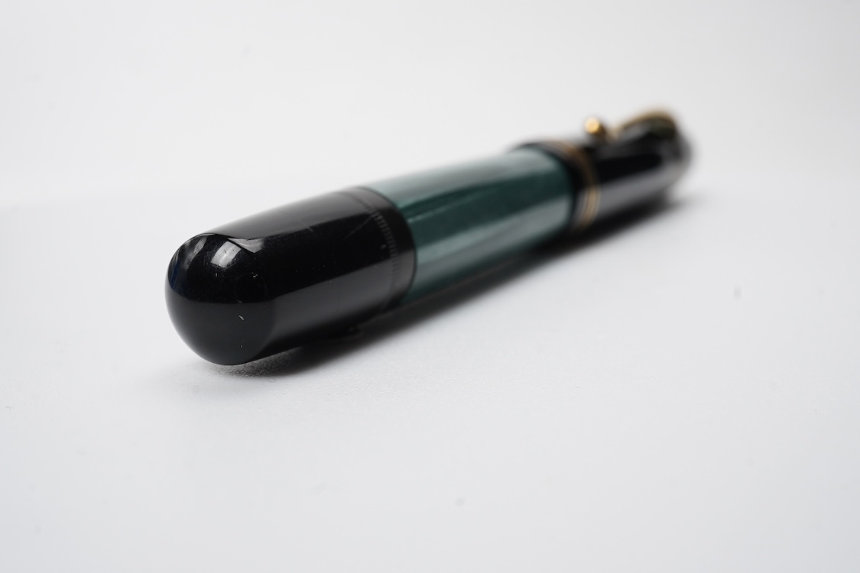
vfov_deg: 29.9
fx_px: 1075
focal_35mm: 45
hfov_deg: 43.6
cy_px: 286
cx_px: 430
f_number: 20
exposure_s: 1/100
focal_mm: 30
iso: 400
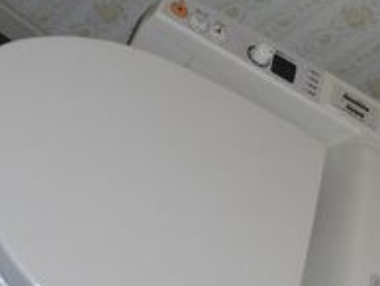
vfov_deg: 14.8
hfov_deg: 19.1
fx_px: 1099
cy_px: 154
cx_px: 370
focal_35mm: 100
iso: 100
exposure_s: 1/125
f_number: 3.1
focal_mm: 6.3
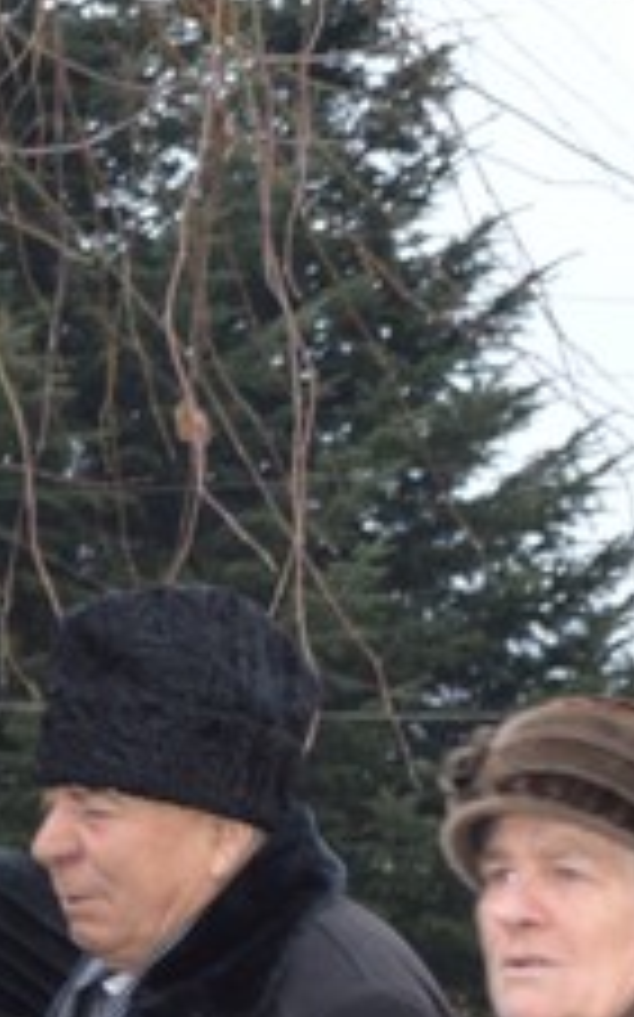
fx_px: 7585
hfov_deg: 4.7
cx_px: 1488
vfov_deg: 7.6
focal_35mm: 274
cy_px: 1102
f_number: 5.3
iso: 560
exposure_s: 1/60
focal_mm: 45
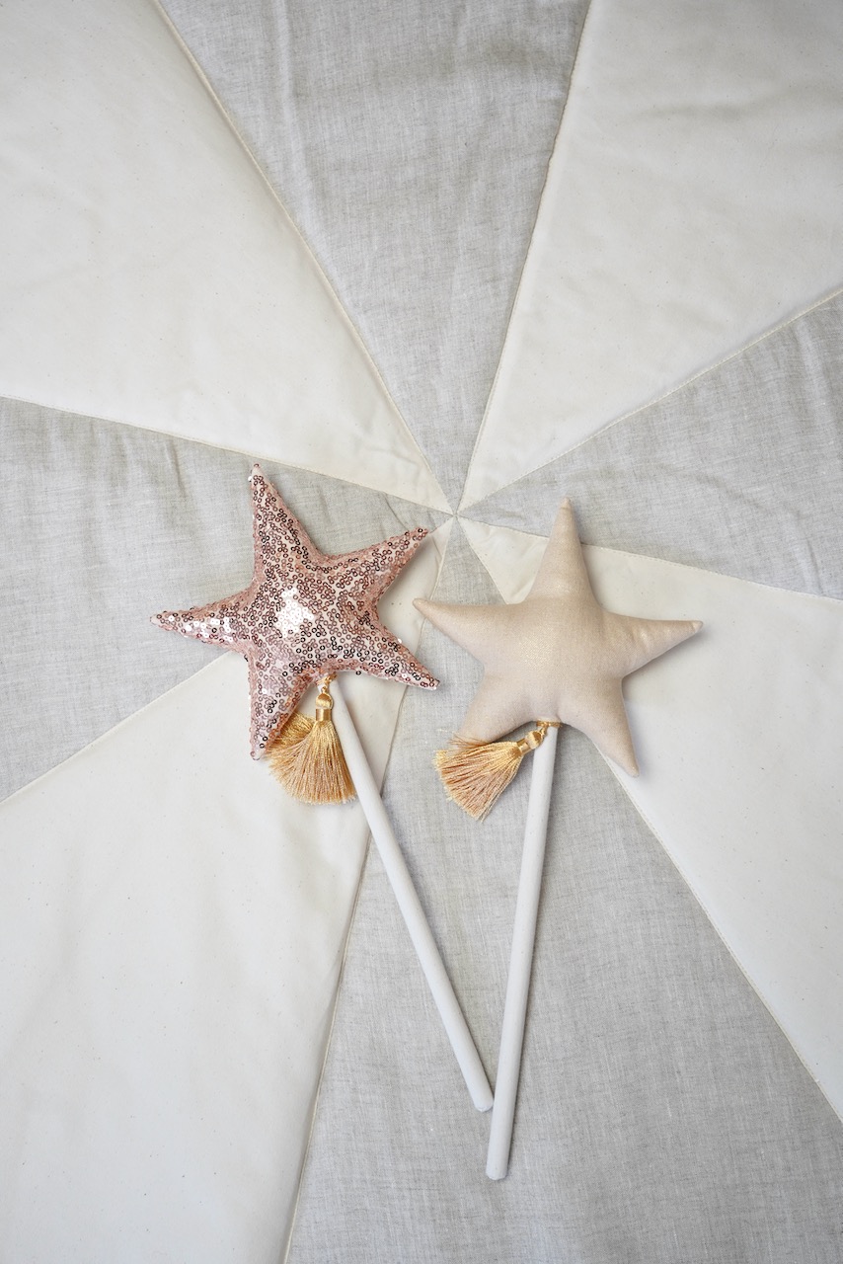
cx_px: 422
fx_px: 1545
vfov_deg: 44.5
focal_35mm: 44
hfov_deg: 30.5
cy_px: 632
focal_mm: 44
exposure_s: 1/125
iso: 1000
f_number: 4.5
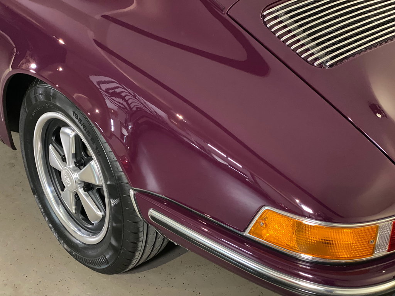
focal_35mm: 52
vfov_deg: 28.0
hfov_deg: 36.8
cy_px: 148
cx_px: 198
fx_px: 593
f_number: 2
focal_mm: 6
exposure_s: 1/15
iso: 400
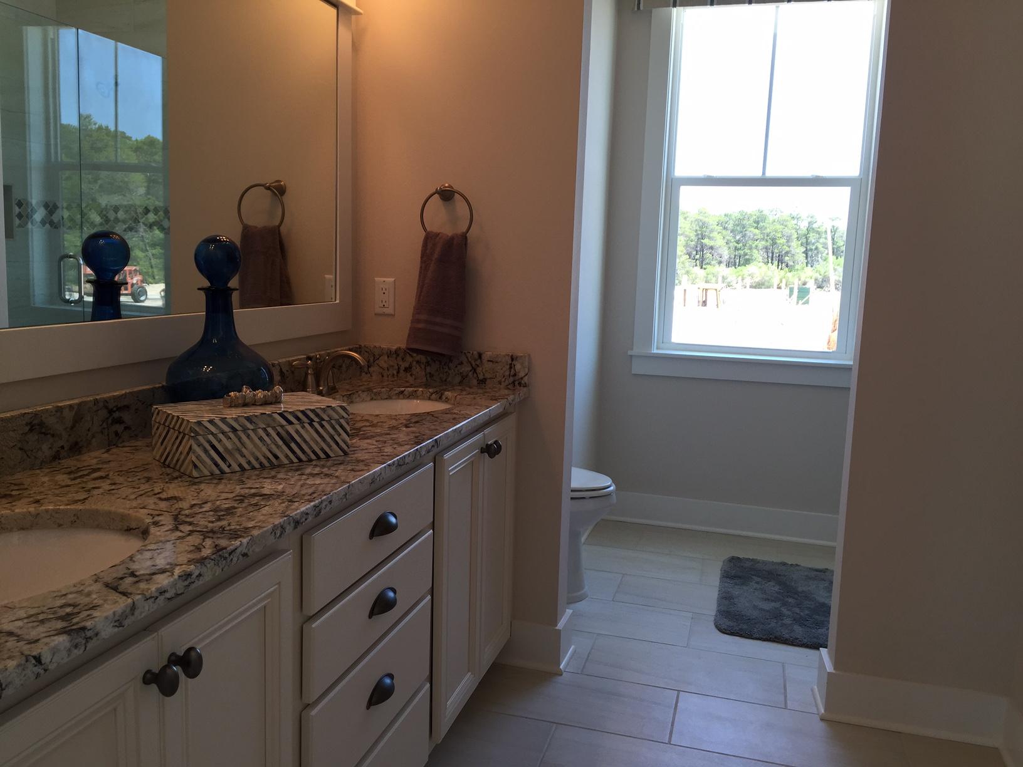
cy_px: 384
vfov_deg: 48.2
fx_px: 857
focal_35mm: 29
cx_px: 512
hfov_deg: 61.7
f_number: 2.2
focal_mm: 4.15
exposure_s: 1/100
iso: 32
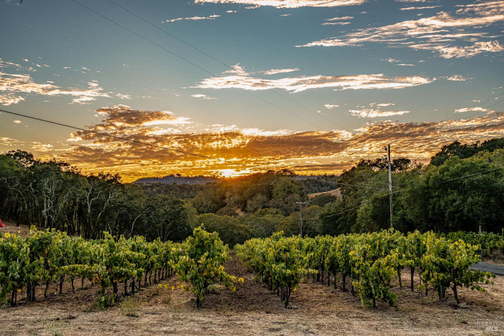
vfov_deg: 40.0
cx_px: 252
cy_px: 168
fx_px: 462
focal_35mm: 33
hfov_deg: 57.2
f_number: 11
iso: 320
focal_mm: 33
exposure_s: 1/125
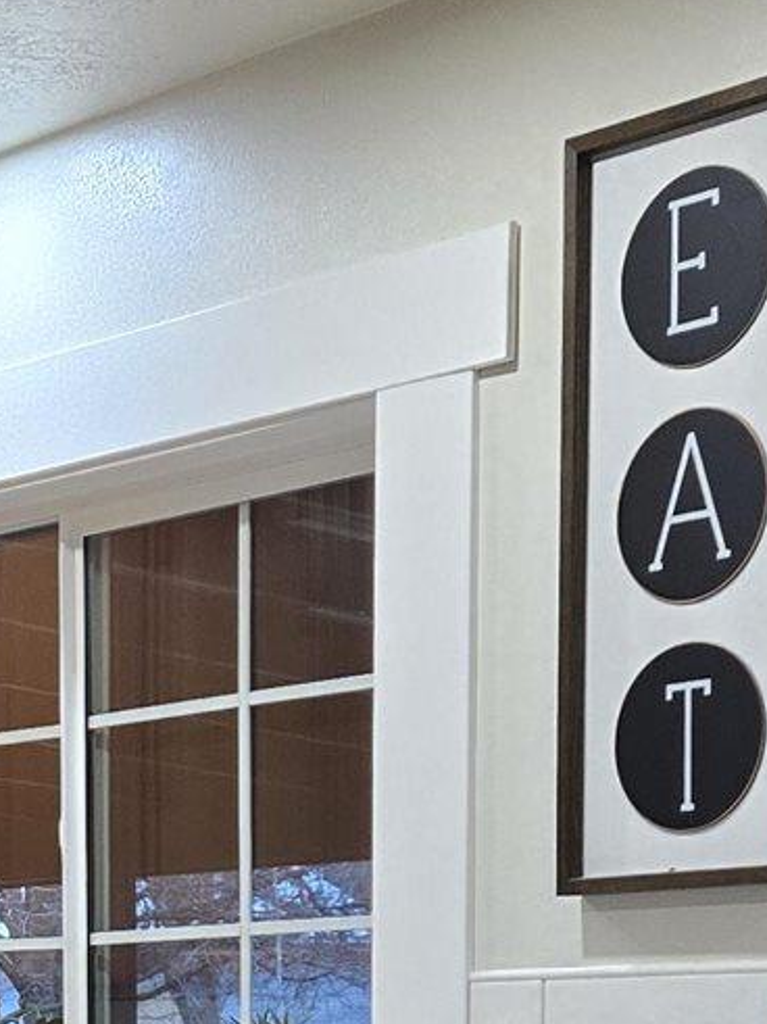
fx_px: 3192
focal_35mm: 108
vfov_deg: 17.0
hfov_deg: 13.1
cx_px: -279
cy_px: 1374
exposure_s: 1/120
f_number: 1.8
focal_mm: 5.4
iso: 250
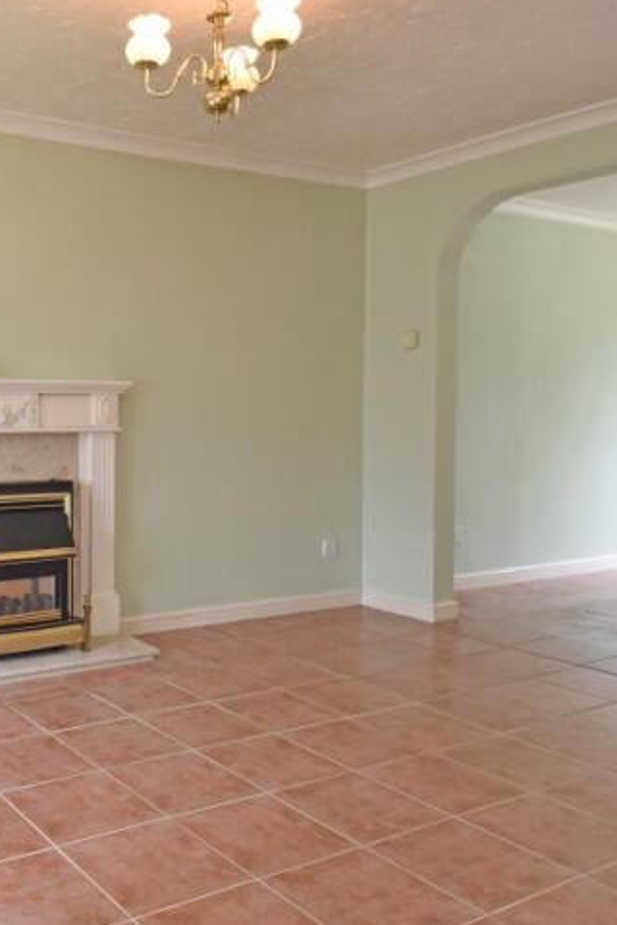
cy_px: 419
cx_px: 37
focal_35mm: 32
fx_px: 823
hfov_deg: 37.8
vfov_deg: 58.6
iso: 800
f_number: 5
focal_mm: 10
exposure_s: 1/200
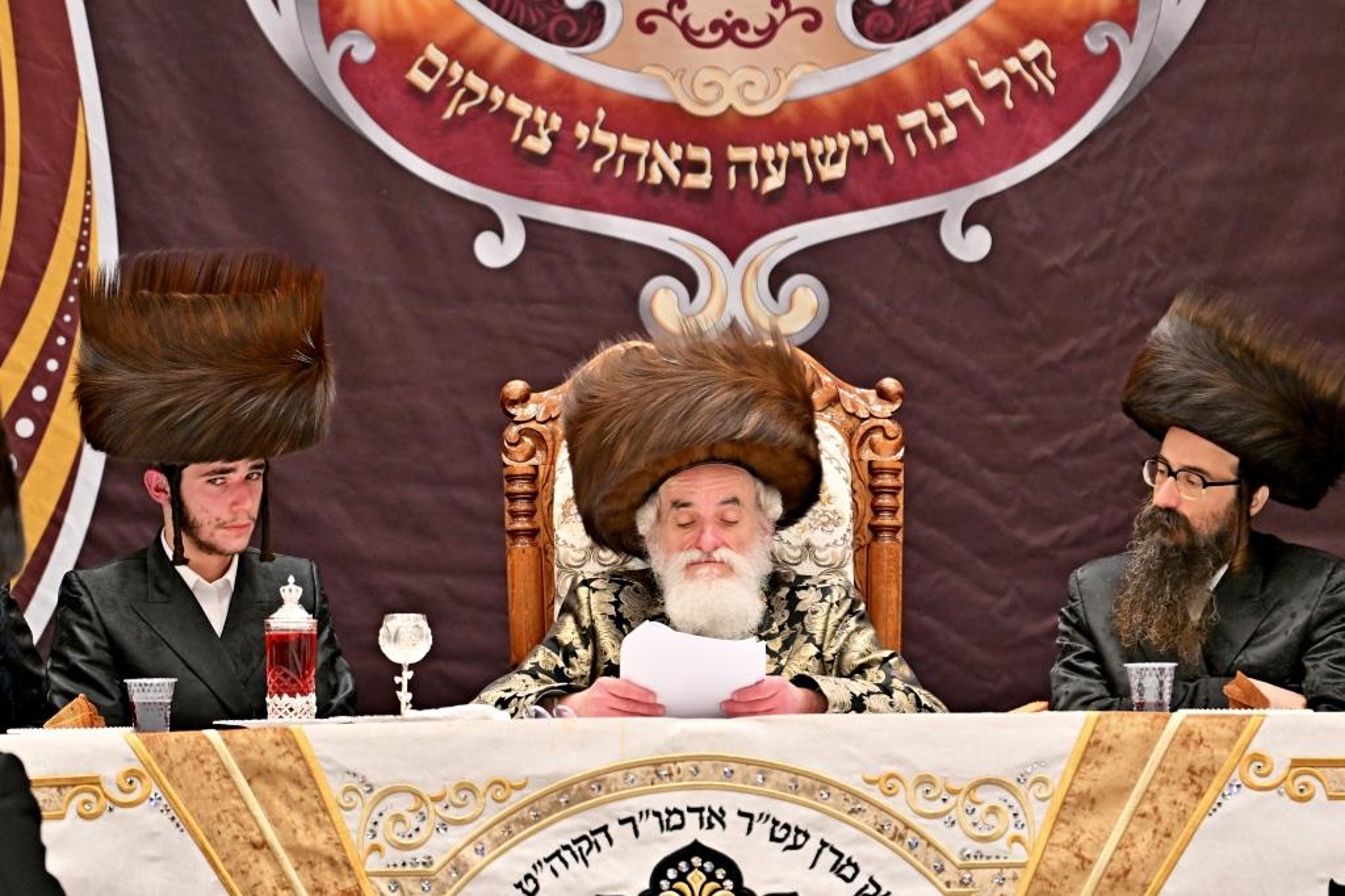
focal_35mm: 300
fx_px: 11204
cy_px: 448
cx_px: 672
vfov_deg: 4.6
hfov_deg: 6.9
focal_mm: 200
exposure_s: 1/400
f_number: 2.8
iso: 400
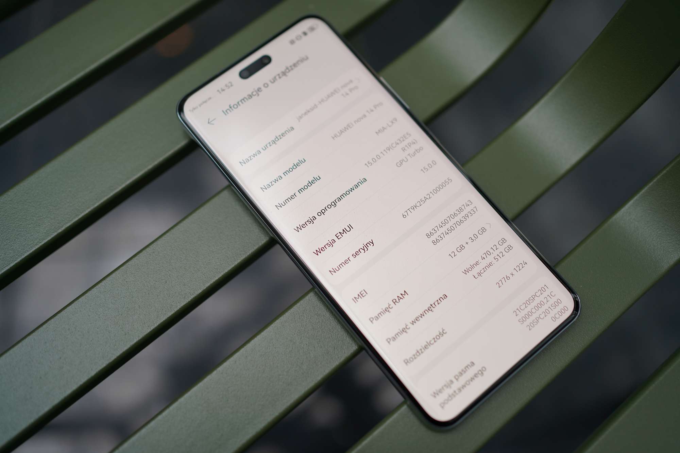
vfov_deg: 37.8
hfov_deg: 54.4
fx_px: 661
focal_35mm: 35
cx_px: 340
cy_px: 226
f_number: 2.2
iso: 100
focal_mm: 35
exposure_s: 1/50
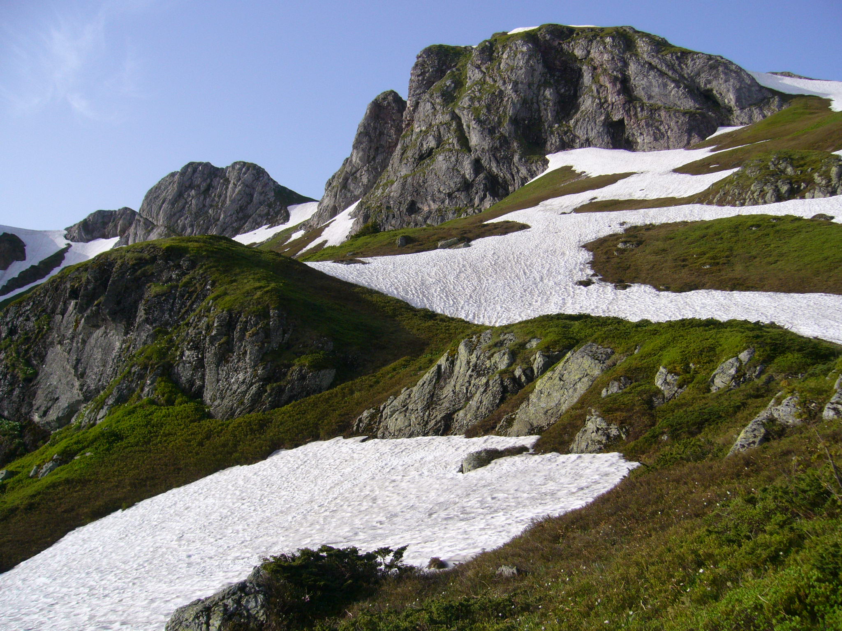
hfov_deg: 52.6
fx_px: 851
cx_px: 421
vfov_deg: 40.7
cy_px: 316
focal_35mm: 35
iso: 80
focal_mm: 5.8
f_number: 5.6
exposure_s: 1/250
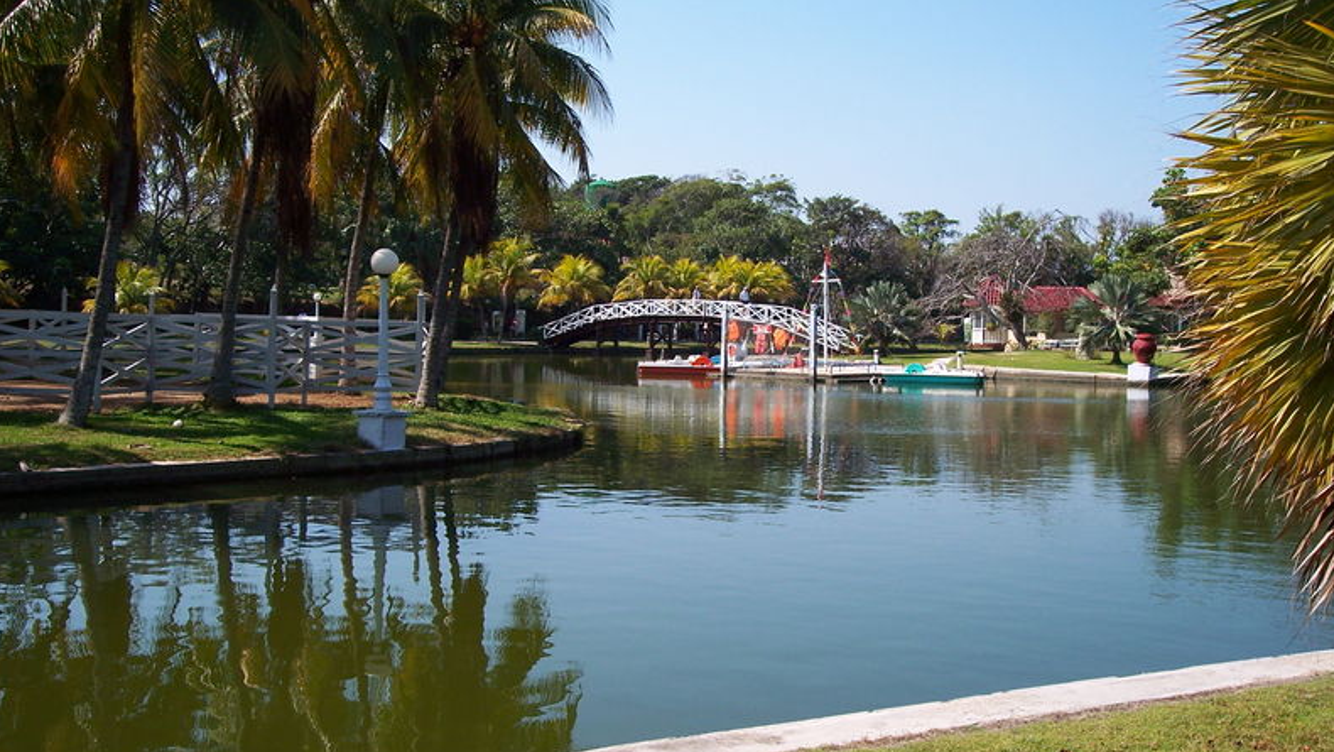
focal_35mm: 43
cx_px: 662
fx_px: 1522
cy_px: 316
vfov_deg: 27.7
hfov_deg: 47.3
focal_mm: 8
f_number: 4
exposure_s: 1/750
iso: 100
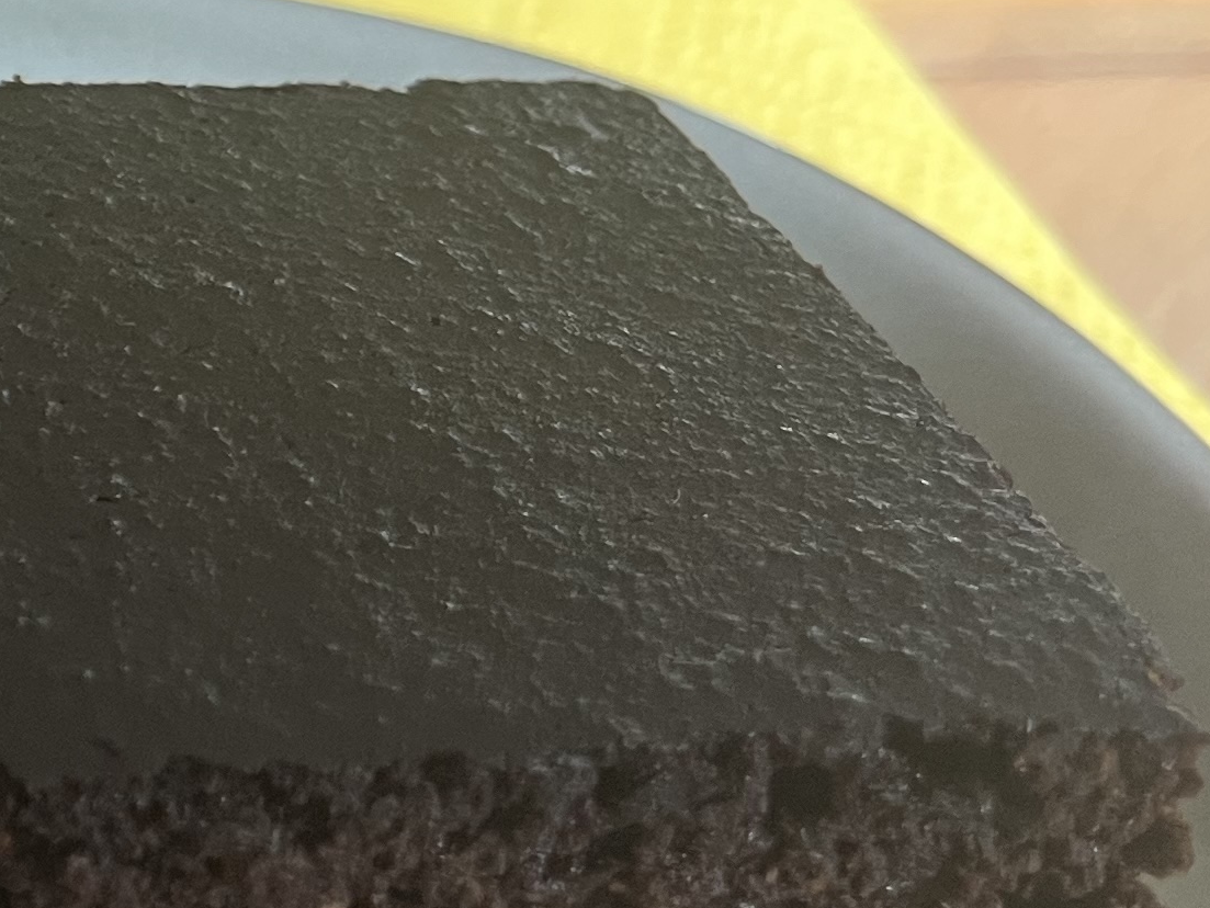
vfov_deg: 15.6
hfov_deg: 17.0
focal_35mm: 95
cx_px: -972
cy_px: 547
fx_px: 3322
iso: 160
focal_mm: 5.1
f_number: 1.6
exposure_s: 1/60
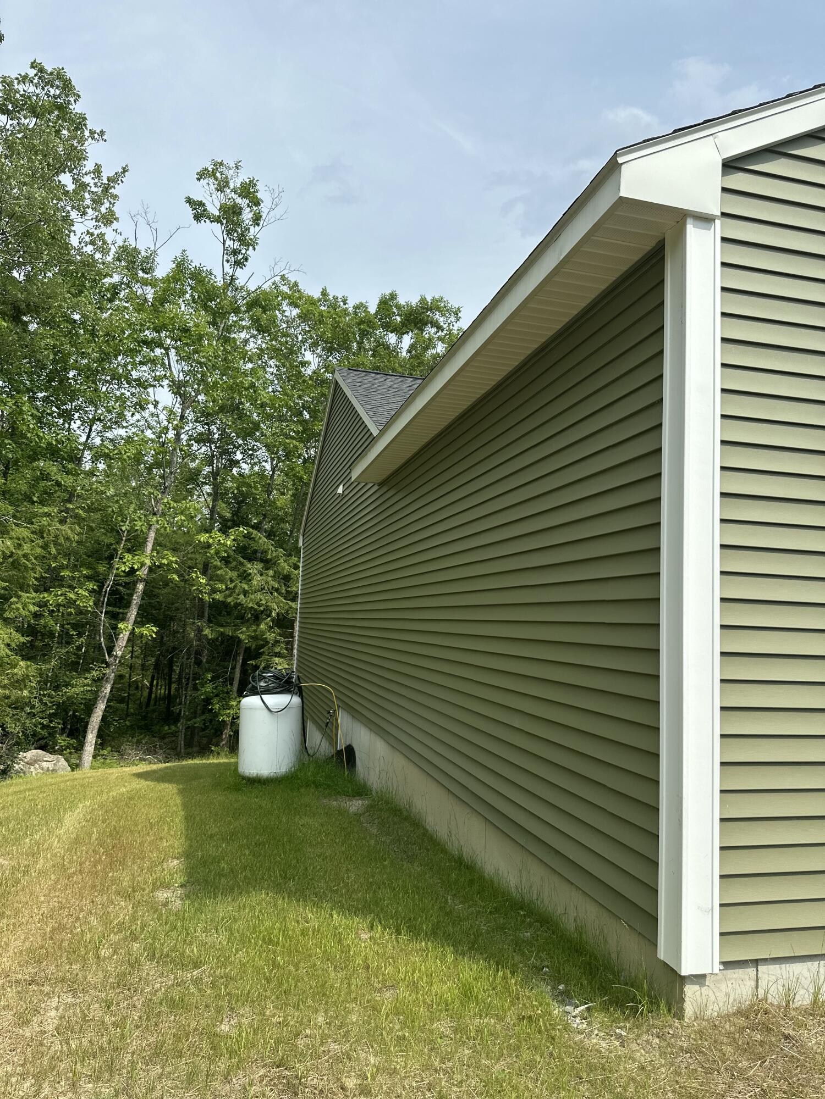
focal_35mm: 24
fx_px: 763
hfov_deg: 56.8
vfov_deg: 71.6
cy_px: 550
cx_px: 412
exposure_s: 1/4016
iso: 80
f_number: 1.78
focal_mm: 6.86
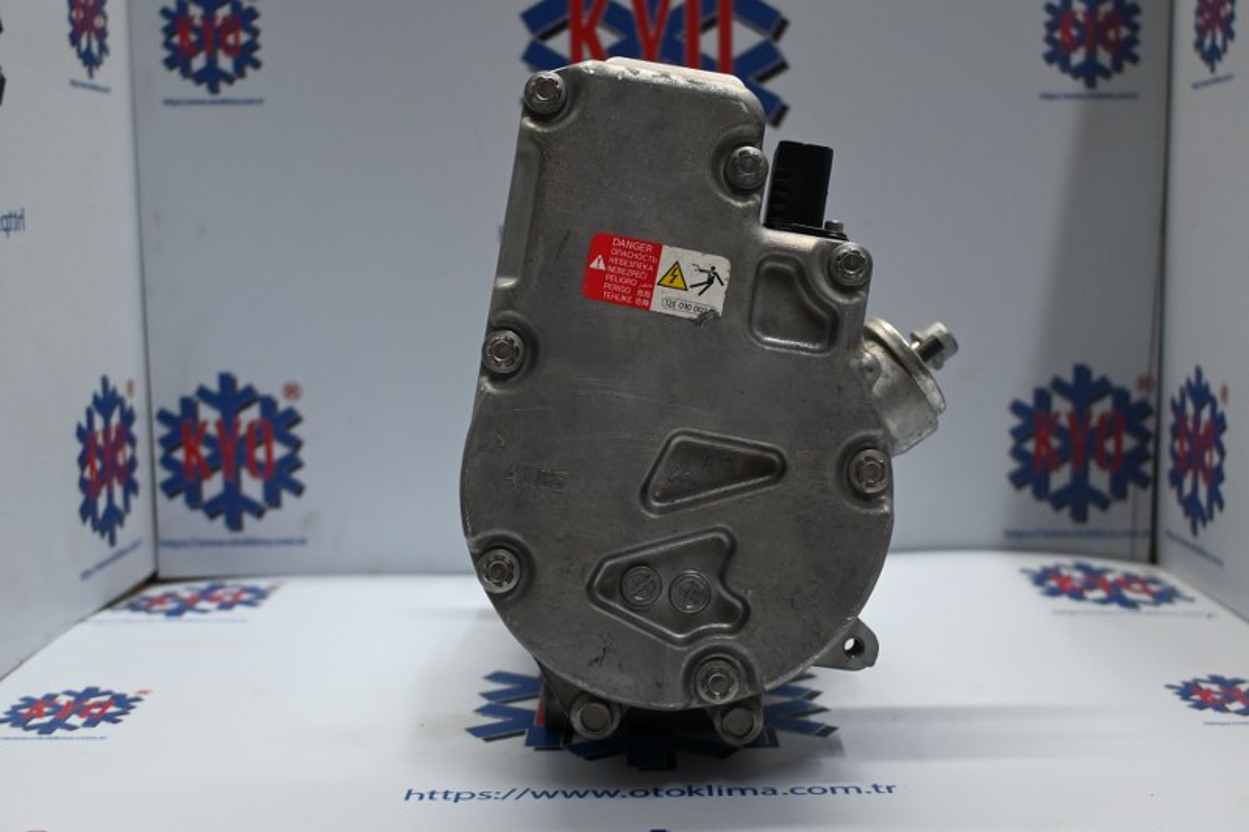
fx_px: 1431
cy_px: 416
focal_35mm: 41
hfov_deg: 47.2
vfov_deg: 32.4
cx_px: 624
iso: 1000
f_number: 4.5
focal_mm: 27.5
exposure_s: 1/125
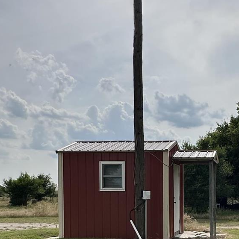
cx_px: 221
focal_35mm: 51
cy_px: 211
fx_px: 398
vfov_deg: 31.9
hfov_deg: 31.6
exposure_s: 1/4292
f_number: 2.2
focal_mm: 2.22
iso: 40
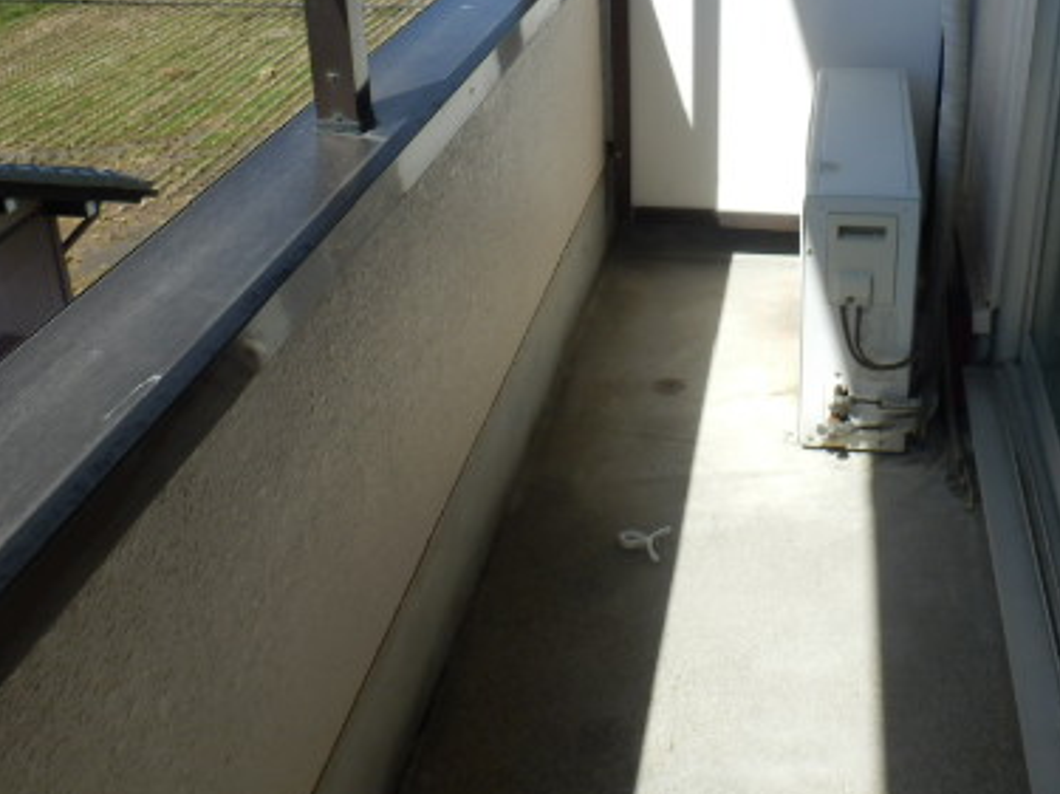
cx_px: 715
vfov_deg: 34.4
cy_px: 203
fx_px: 1255
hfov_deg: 45.0
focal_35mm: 41
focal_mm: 4.2
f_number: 7.9
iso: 80
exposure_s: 1/160
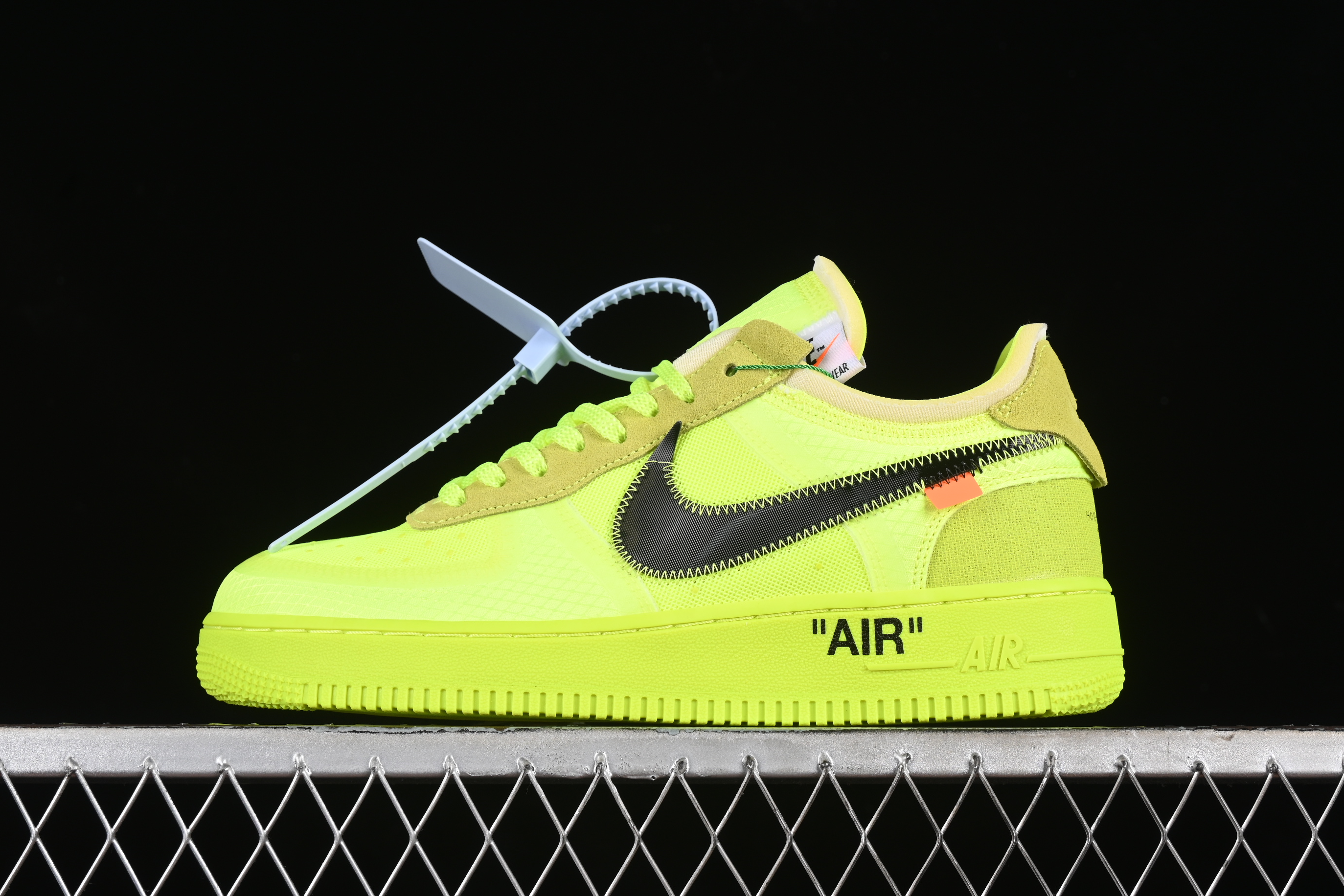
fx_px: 2837
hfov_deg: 26.6
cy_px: 444
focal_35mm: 76
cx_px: 672
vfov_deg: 18.0
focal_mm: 50
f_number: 8
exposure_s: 1/80
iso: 160
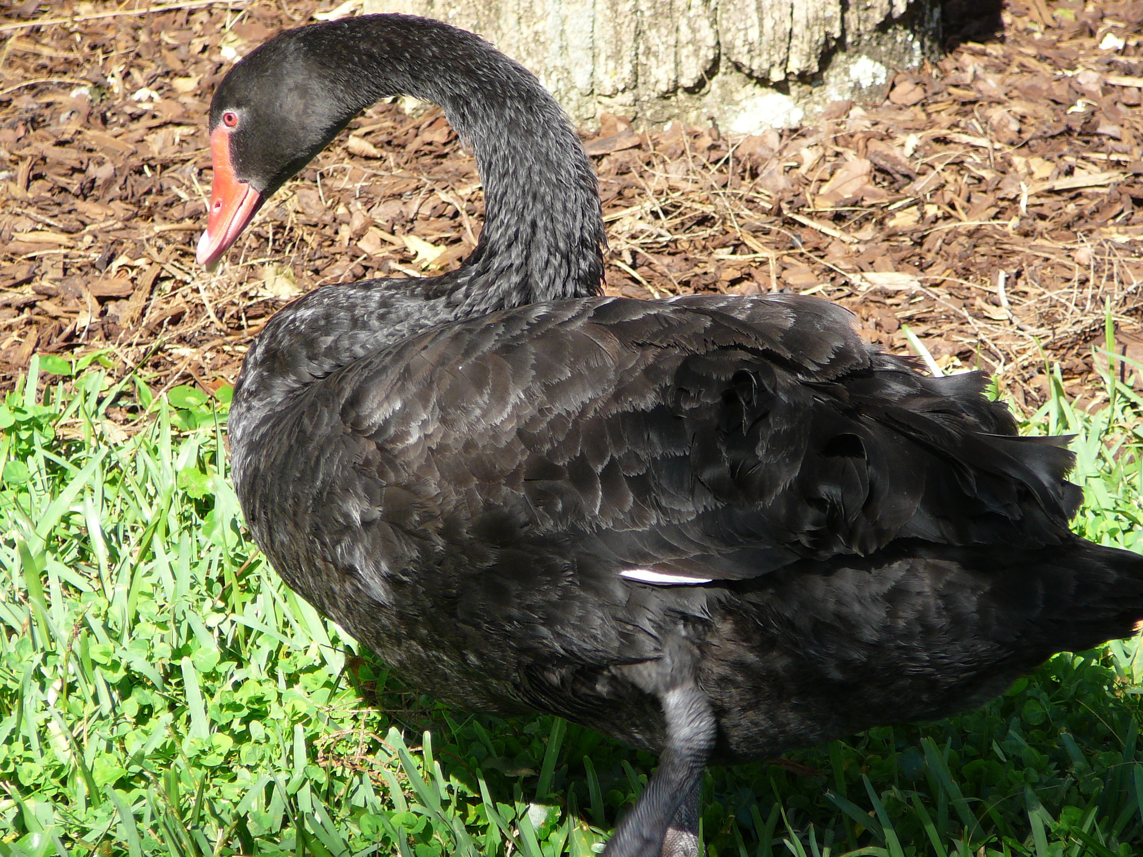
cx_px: 572
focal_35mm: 256
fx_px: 8453
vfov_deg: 5.8
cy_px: 428
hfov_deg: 7.7
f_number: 4.1
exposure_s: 1/200
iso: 80
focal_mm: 38
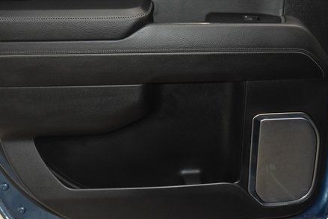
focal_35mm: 55
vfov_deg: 24.7
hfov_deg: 36.4
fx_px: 499
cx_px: 180
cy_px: 76
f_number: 3.8
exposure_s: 1/125
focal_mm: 25
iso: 3200
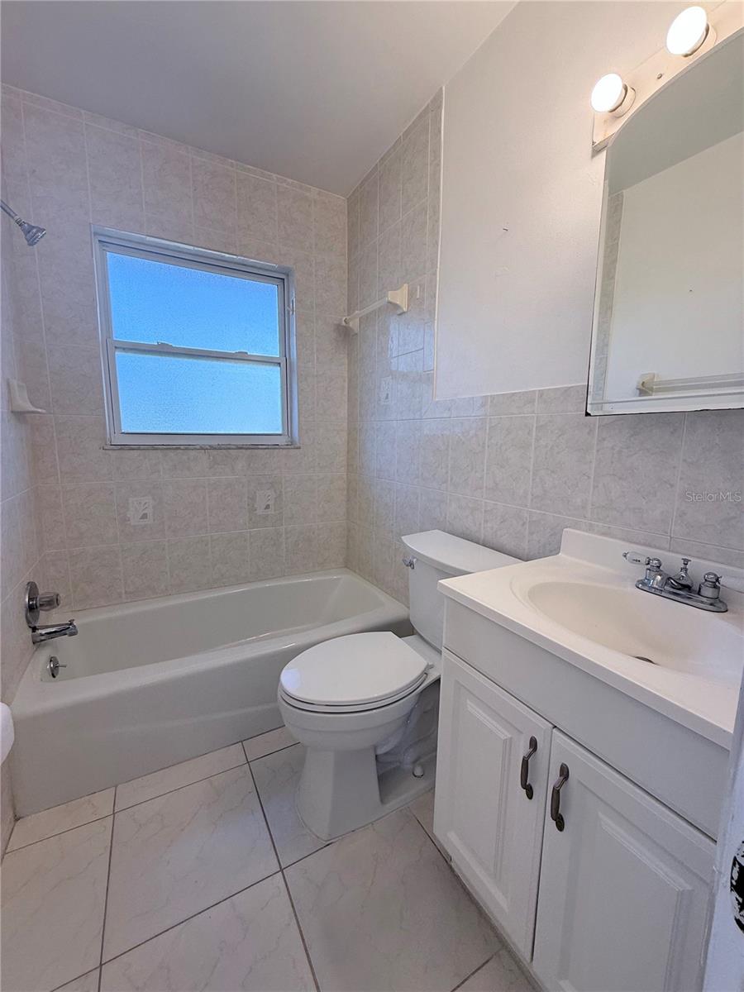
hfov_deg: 85.7
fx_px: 401
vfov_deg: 102.1
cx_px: 372
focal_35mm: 14
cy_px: 496
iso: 64
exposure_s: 1/217
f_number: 2.2
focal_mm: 2.22
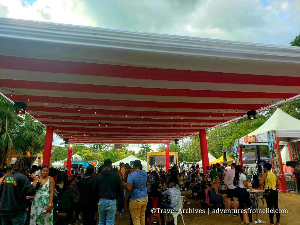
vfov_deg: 53.1
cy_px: 112
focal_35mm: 26
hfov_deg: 67.3
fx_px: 225
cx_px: 150
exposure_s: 1/620
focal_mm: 4.3
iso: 50
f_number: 2.4
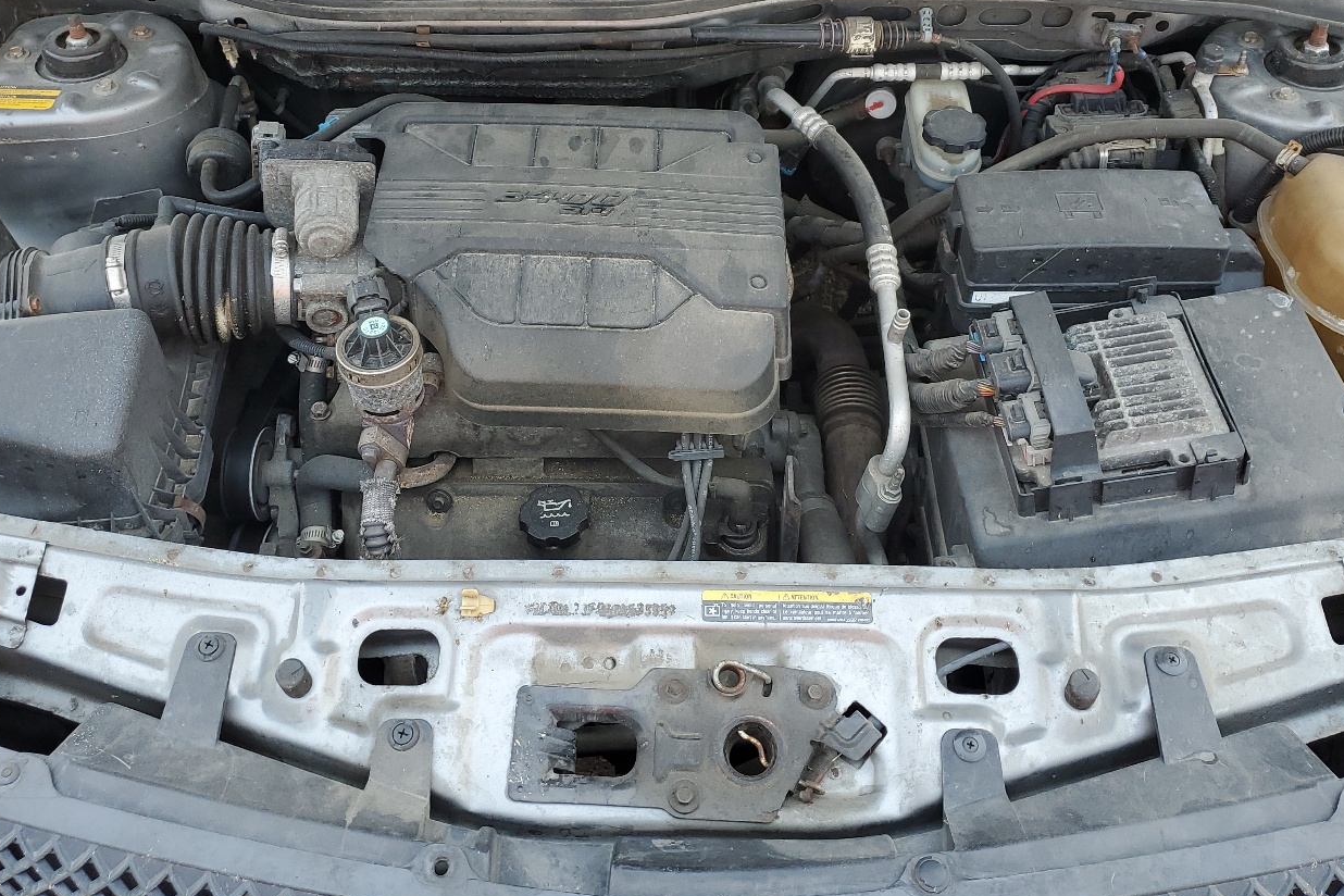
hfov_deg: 54.4
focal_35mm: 35
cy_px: 259
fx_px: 1307
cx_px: 662
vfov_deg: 37.2
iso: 50
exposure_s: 1/588
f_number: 1.5
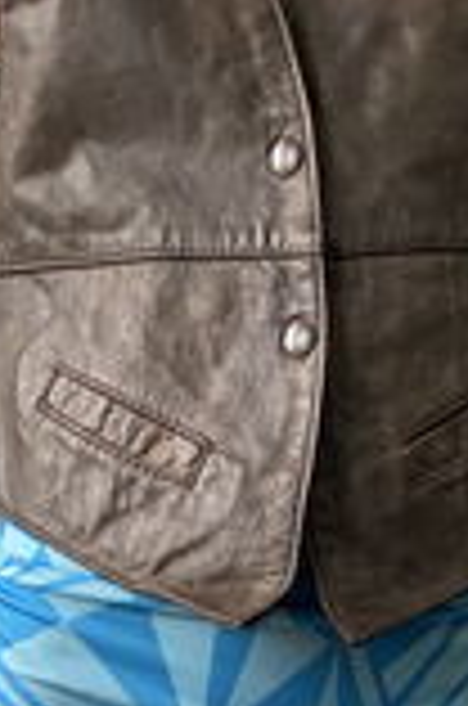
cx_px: 302
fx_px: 1802
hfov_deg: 14.8
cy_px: 1153
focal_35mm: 92
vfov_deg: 18.7
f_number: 1.8
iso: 200
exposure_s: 1/60
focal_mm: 4.25
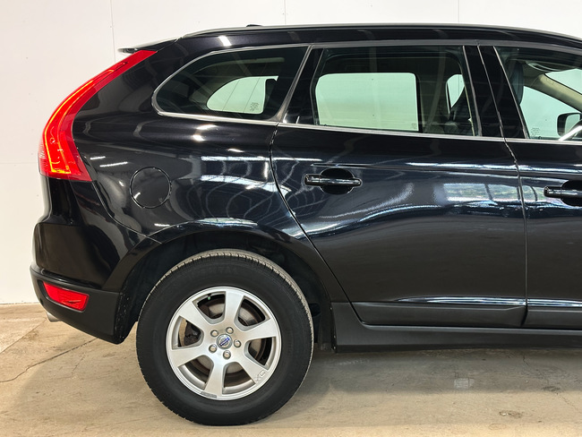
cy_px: 218
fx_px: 807
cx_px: 291
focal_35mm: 48
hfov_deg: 39.6
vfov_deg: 30.3
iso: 320
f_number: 1.8
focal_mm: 6.86
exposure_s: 1/35
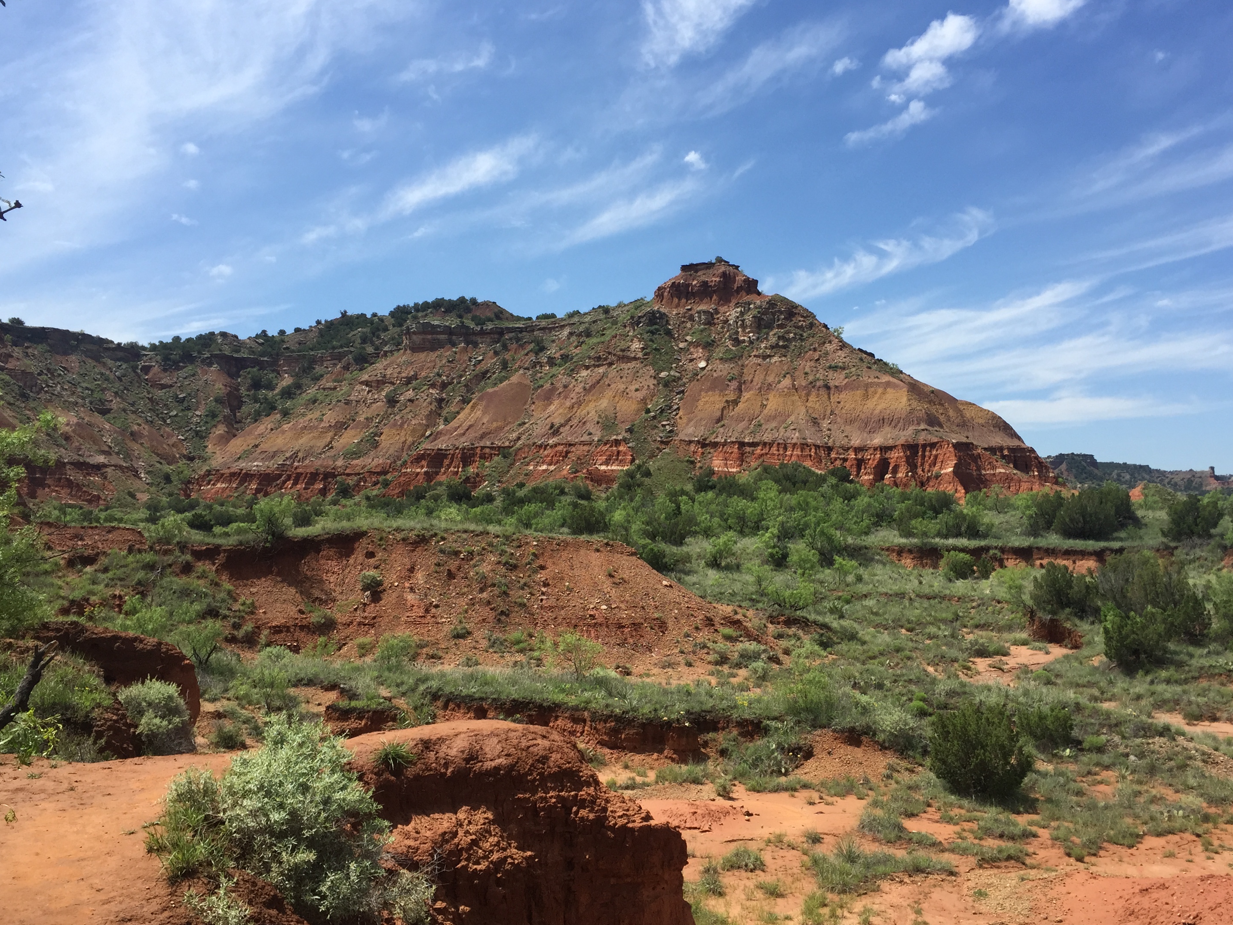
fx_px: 1175
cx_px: 672
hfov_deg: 55.3
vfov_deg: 42.9
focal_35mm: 33
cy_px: 473
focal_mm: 4.15
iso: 32
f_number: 2.2
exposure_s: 1/1883
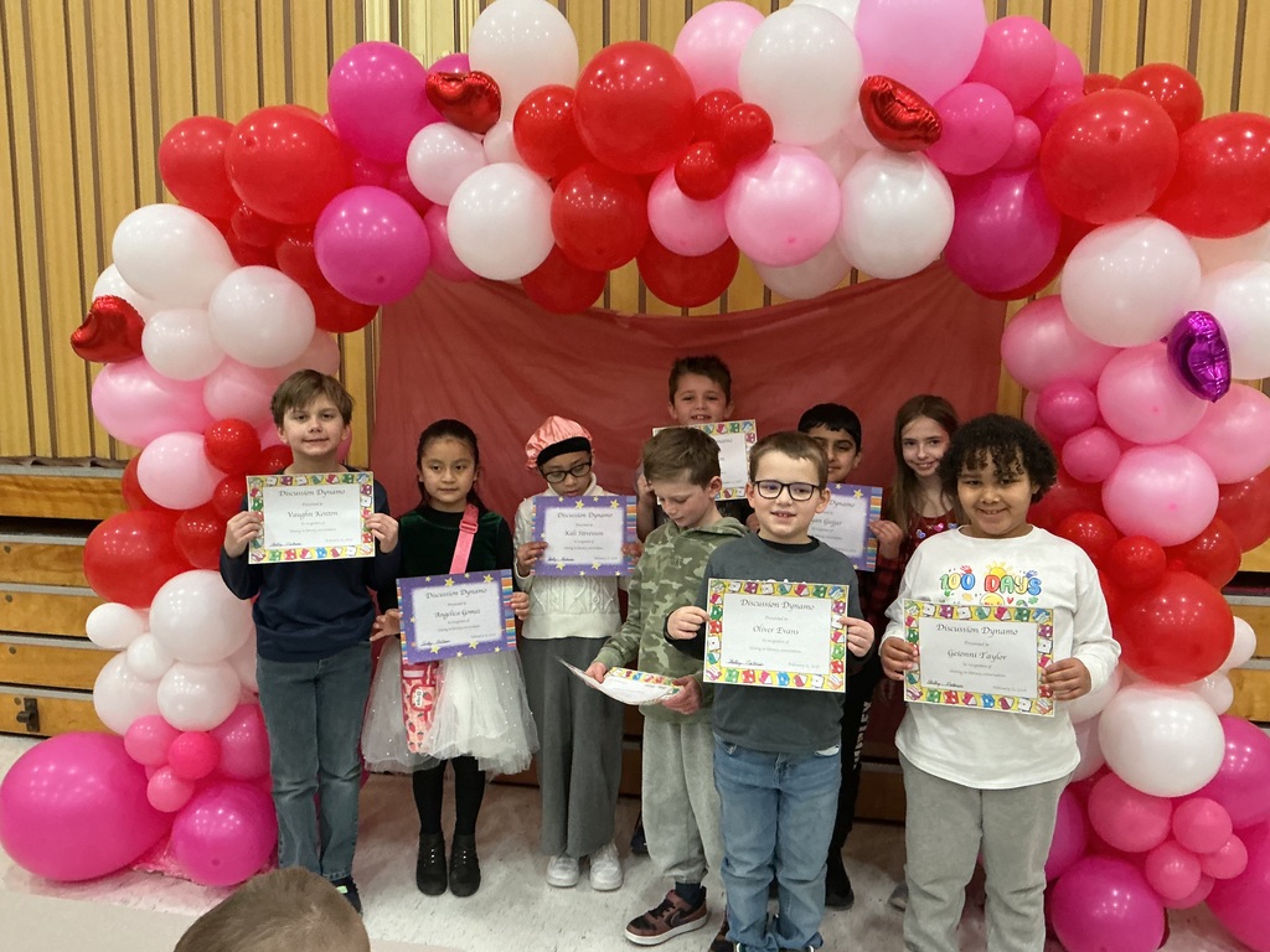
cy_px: 476
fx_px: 1064
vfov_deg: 48.2
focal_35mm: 29
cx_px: 635
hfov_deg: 61.7
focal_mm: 3
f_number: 1.8
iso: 250
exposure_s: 1/60
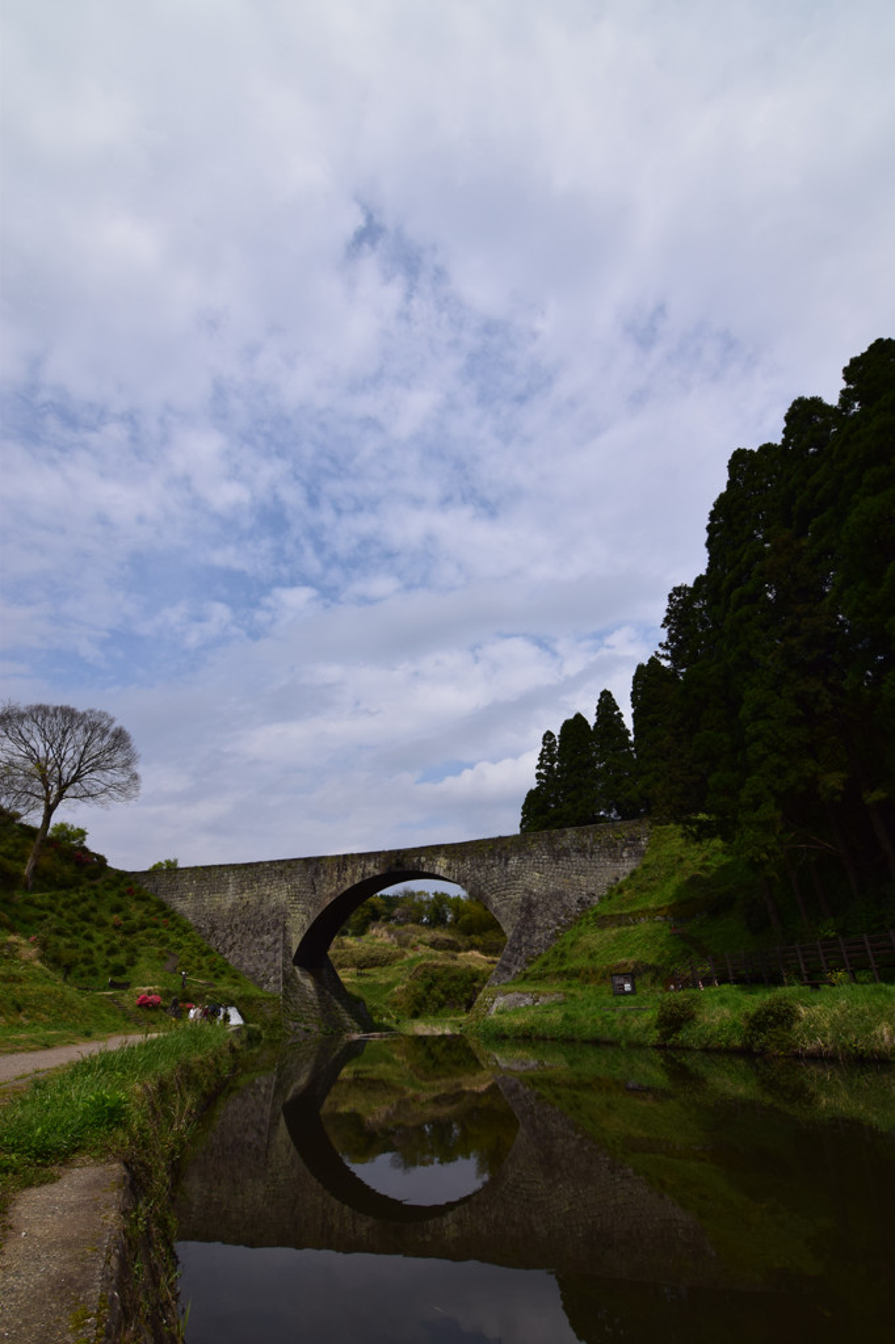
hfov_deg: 72.0
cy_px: 672
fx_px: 616
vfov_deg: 95.0
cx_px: 448
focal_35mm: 16
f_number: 11
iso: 220
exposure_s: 1/500
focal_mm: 11
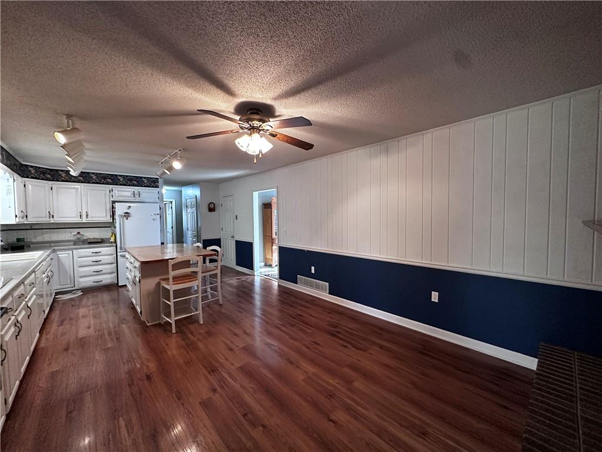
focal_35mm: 14
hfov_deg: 102.1
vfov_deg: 85.7
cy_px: 226
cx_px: 301
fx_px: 243
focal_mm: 2.22
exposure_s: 1/60
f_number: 2.2
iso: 500
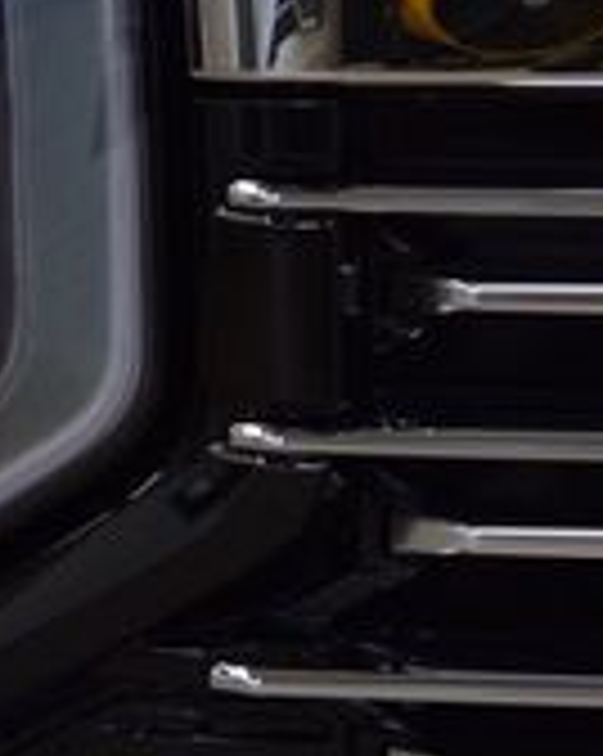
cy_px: 65
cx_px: -274
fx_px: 8403
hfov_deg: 4.1
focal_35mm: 376
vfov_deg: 5.1
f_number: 7.1
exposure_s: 1/30
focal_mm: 70
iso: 400
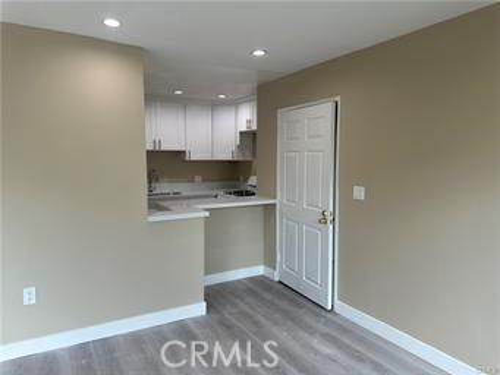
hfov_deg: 71.6
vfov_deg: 56.8
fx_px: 347
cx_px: 250
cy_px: 188
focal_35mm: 24
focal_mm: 6.86
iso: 64
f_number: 1.78
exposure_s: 1/121
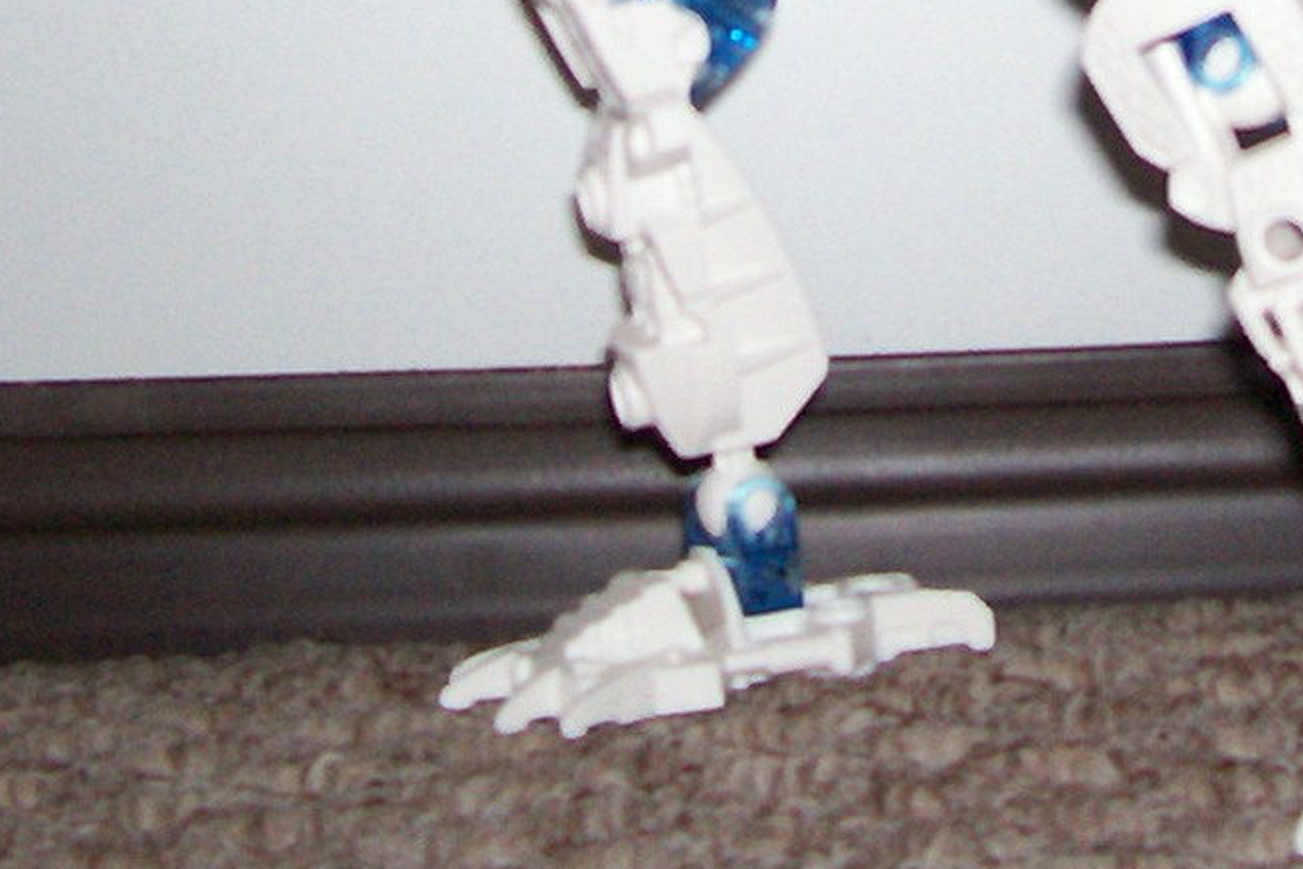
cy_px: -420
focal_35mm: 110
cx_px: 1095
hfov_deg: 18.4
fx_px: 3982
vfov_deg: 11.9
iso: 140
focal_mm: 5.6
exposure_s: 1/112
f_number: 2.7
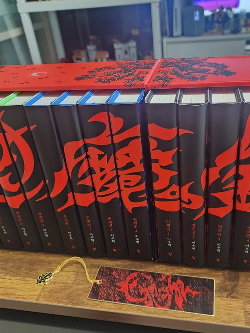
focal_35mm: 31
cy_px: 166
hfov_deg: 45.3
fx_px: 299
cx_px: 146
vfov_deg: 58.4
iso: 500
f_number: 1.8
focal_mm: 6.4
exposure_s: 1/40
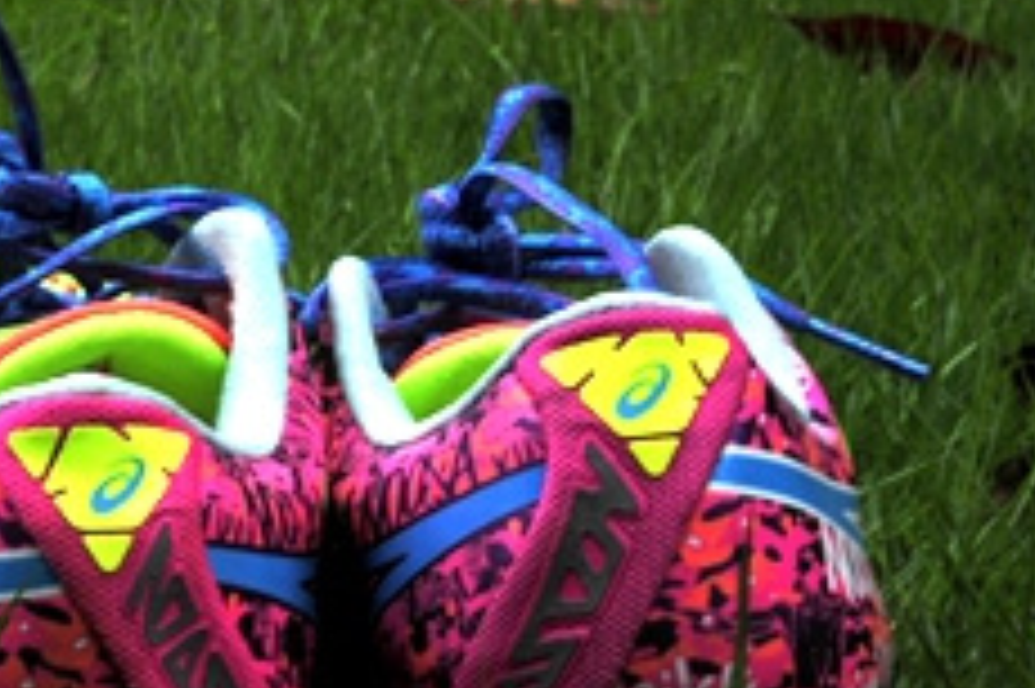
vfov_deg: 8.7
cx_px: -414
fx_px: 4539
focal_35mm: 158
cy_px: 416
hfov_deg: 12.5
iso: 640
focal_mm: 55
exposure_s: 1/15
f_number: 22
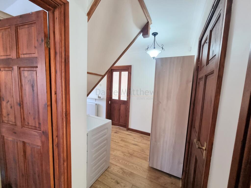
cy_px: 94
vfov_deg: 89.9
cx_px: 126
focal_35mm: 13
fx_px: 94
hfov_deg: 106.2
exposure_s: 1/60
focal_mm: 2.2
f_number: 2.2
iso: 250
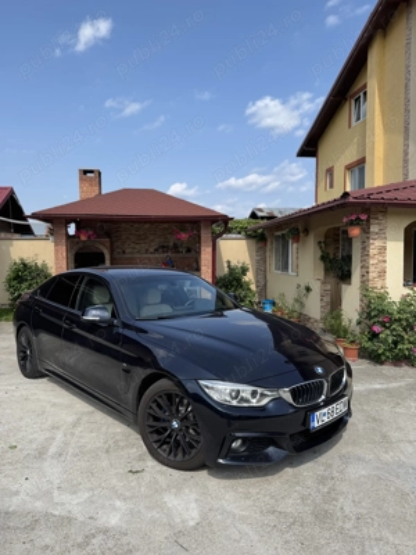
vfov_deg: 71.6
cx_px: 208
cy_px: 278
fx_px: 385
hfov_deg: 56.8
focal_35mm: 24
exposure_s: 1/4049
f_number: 1.78
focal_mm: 6.76
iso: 80
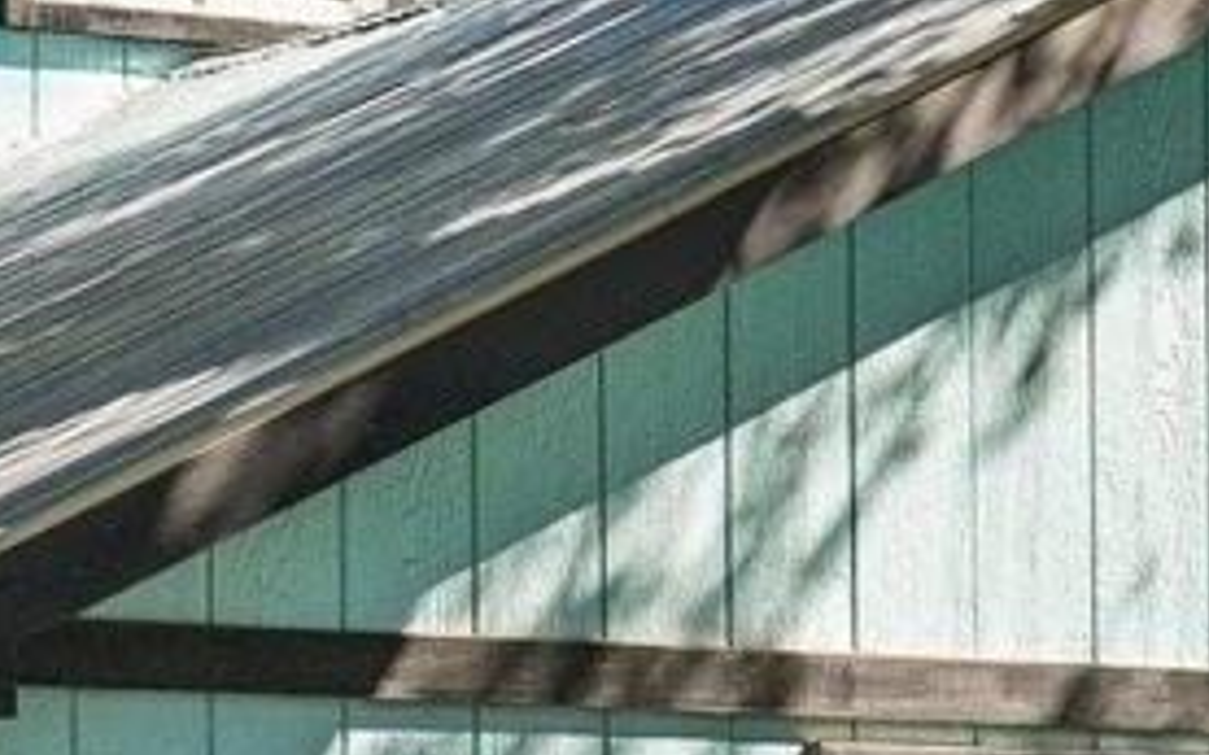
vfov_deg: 5.4
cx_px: 1170
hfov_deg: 8.7
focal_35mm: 241
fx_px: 7939
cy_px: 1063
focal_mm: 32
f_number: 8
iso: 200
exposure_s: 1/60
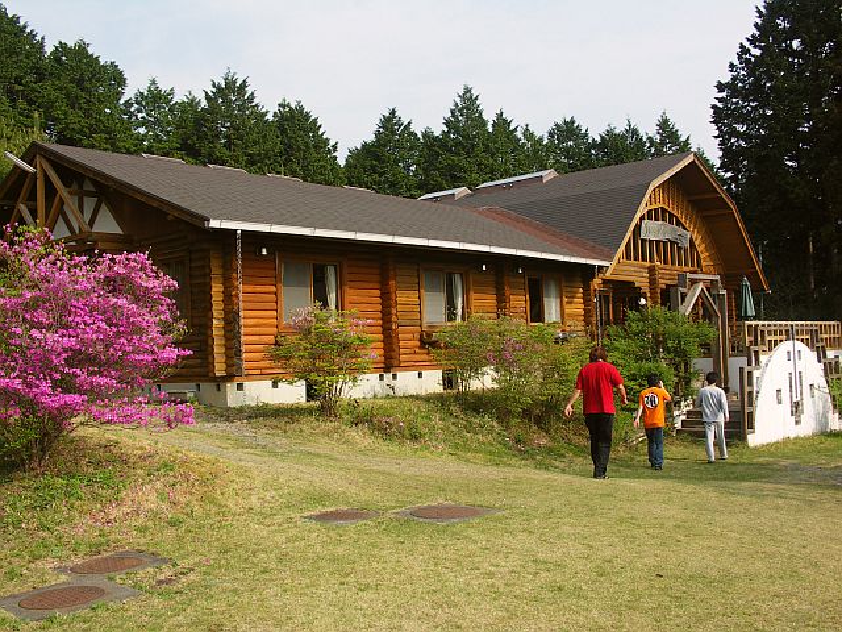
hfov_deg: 55.4
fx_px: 803
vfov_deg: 42.9
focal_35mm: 33
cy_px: 316
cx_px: 421
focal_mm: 8.5
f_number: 5
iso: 50
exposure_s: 1/200
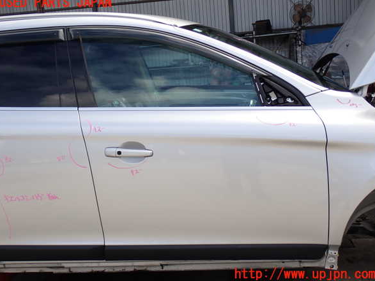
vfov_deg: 32.2
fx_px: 487
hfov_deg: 42.1
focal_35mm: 45
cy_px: 139
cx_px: 187
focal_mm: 7.84
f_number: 4
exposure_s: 1/320
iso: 100
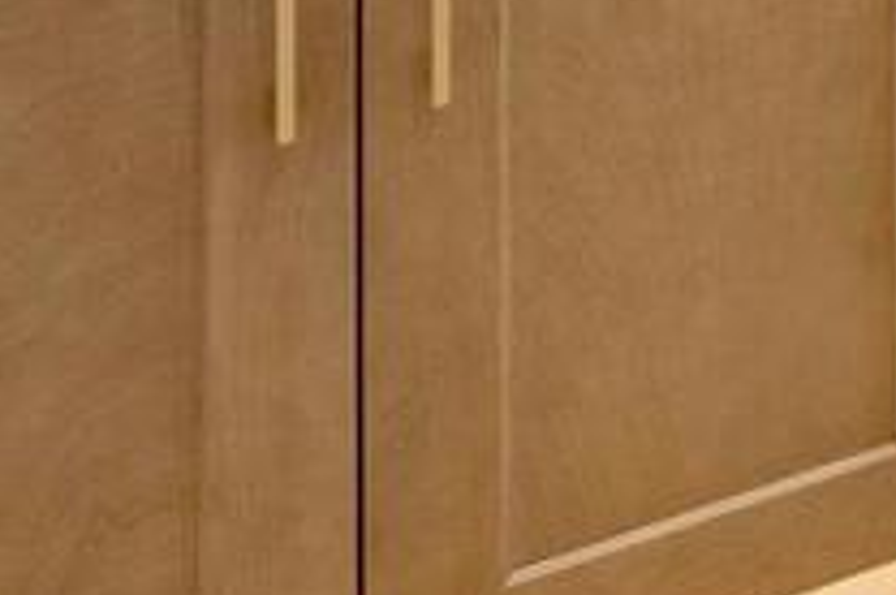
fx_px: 2758
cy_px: -1207
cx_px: 2201
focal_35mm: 111
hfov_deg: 13.3
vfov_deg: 9.5
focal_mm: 16
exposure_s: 1/60
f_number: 8
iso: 1250
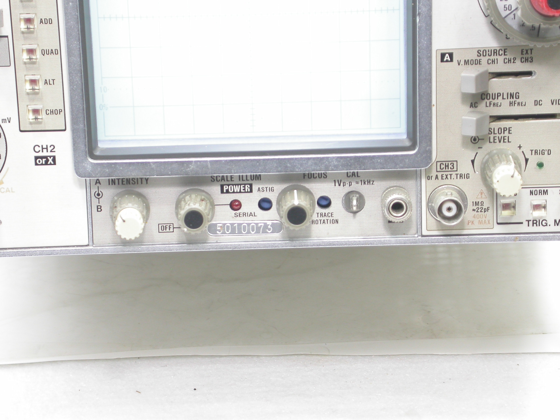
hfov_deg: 12.8
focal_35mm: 154
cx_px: 280
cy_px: 210
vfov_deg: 9.6
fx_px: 2491
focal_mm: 32
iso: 100
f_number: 5.1
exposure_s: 1/6.3
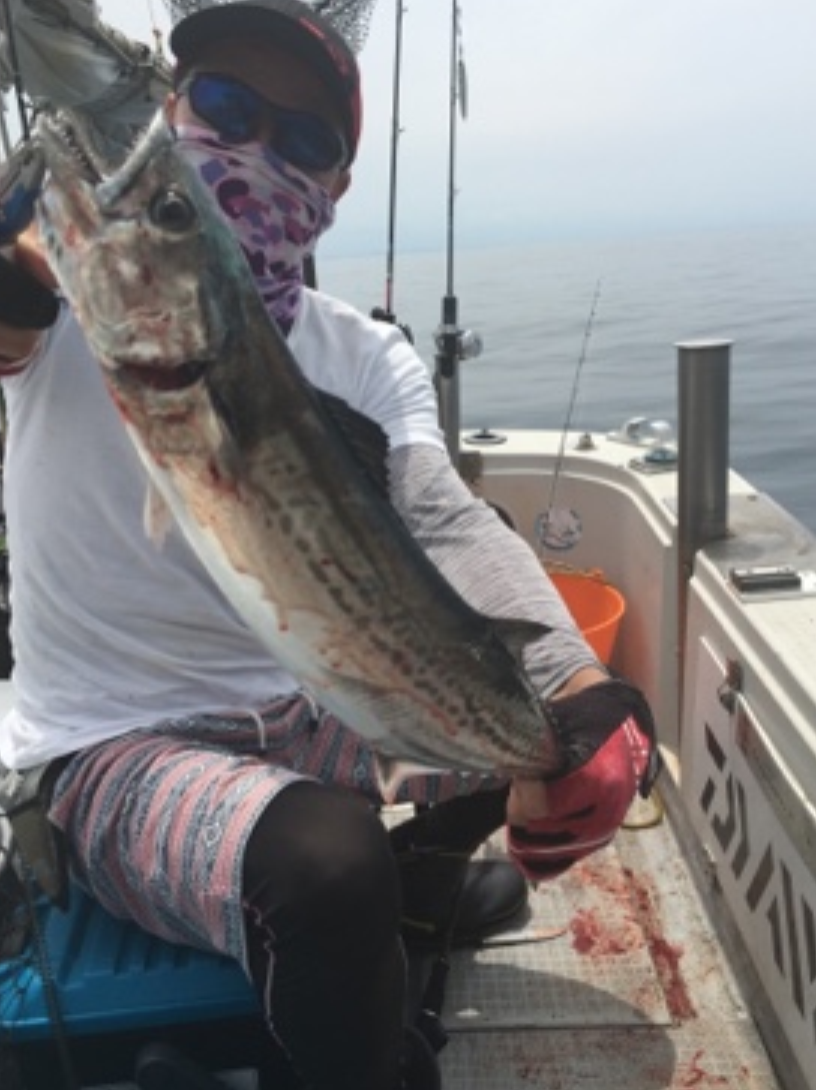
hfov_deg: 44.1
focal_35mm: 32
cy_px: 543
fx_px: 1006
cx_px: 408
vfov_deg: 56.8
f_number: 2.2
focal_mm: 4.15
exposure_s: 1/2564
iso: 25
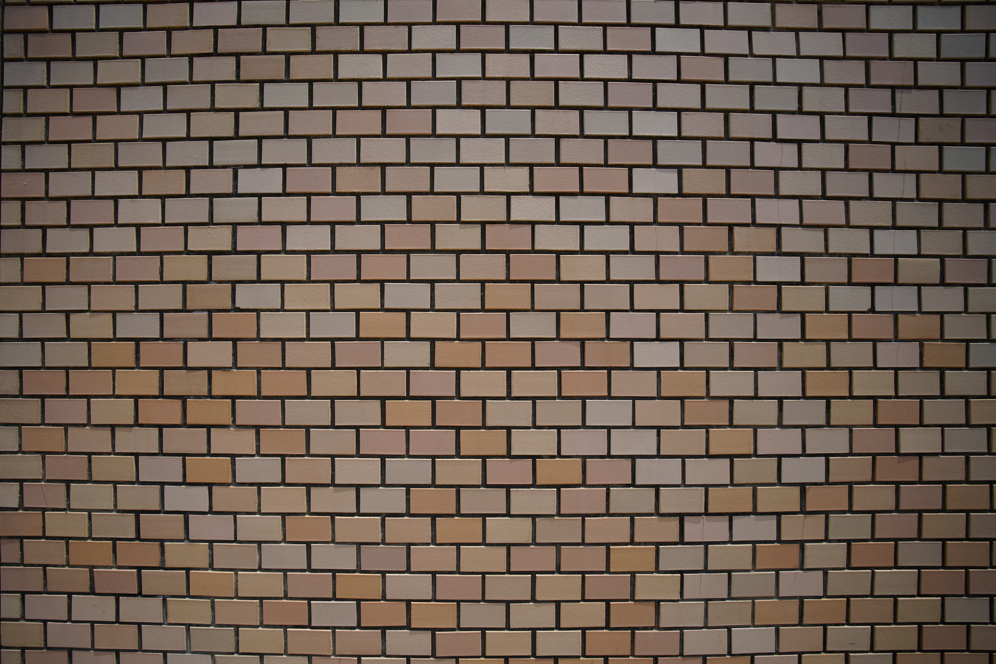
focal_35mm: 13
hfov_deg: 108.1
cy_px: 358
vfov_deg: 85.3
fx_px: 360
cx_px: 460
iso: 200
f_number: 8
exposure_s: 1/500
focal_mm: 12
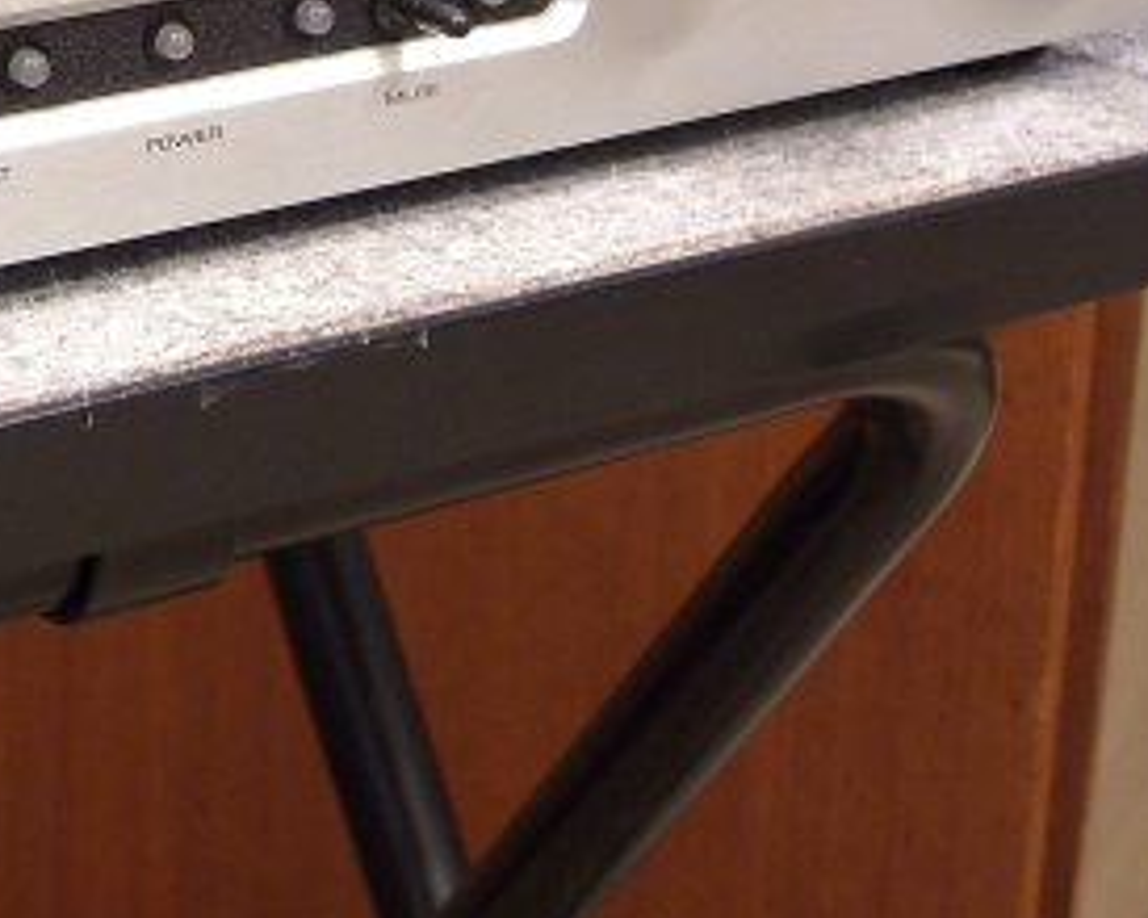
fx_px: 3566
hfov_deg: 17.8
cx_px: 0
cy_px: -71
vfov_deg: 14.4
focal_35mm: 105
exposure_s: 1/8
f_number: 3.1
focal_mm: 9.5
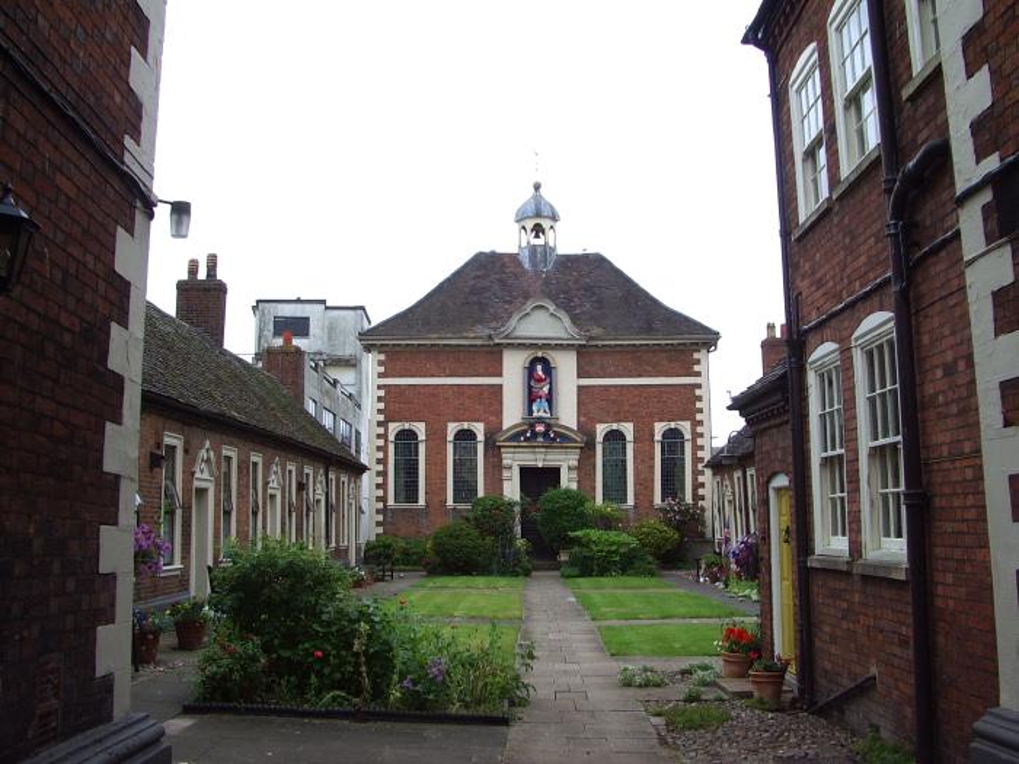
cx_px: 510
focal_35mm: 38
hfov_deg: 49.0
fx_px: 1119
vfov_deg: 37.7
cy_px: 382
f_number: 4.3
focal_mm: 5.8
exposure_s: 1/100
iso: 50
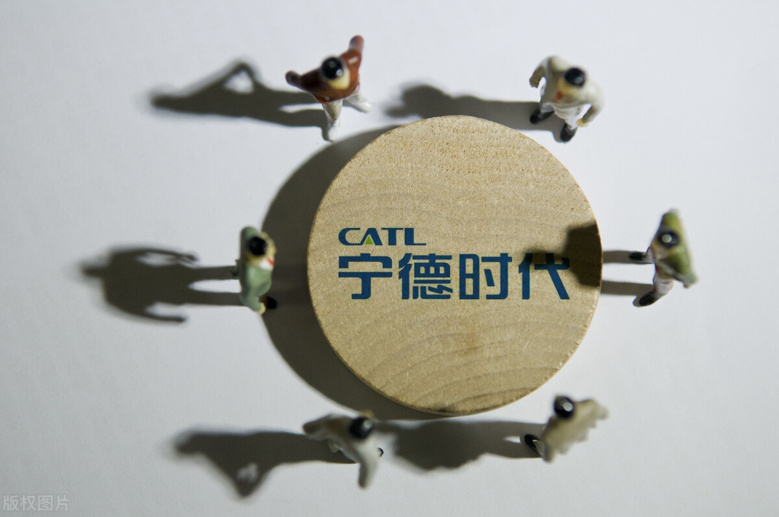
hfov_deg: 27.0
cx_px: 390
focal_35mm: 75
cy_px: 258
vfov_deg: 18.1
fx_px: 1621
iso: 500
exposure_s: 1/200
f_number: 4.5
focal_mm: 50
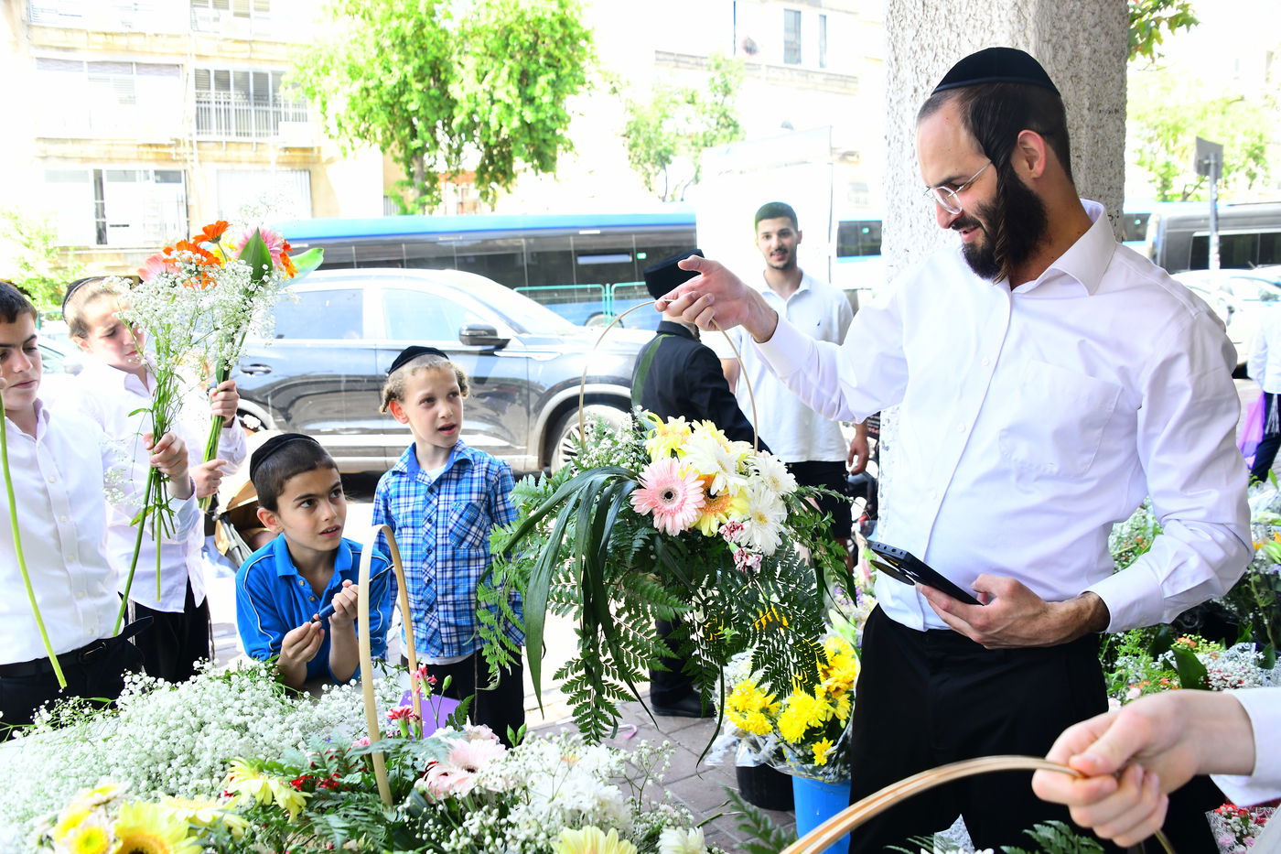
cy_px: 427
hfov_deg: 65.5
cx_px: 640
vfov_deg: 46.4
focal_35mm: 28
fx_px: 996
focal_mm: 28
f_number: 6.3
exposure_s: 1/250
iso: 800
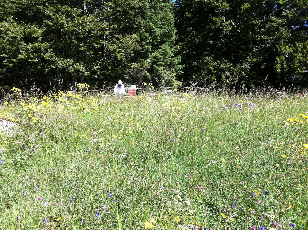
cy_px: 115
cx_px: 154
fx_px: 311
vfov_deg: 40.6
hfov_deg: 52.7
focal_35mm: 35
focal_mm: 3.85
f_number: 2.8
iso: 80
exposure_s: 1/643
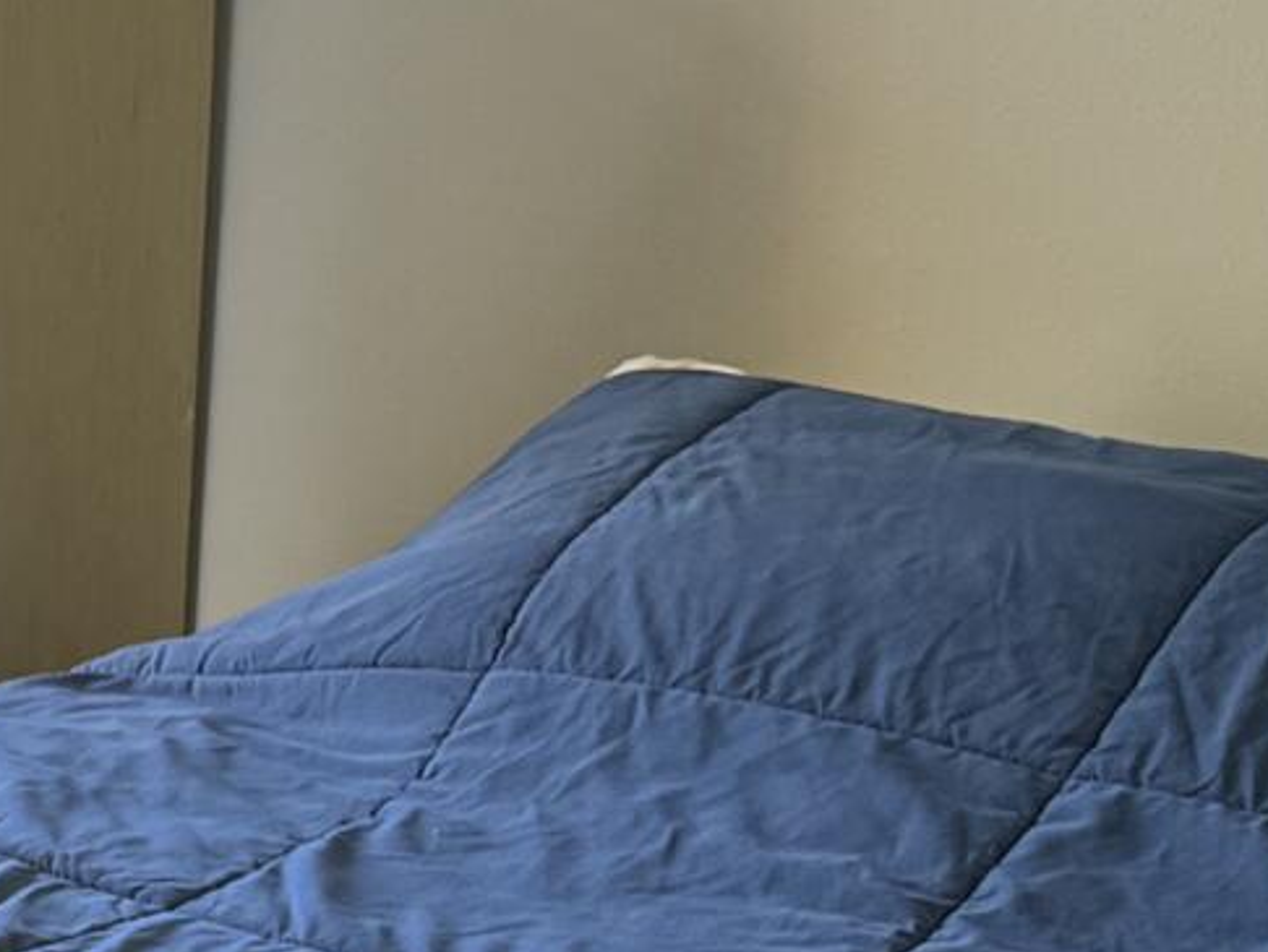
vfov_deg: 9.9
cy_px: 1075
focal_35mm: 148
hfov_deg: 12.1
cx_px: -1130
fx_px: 5424
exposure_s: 1/121
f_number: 1.78
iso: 64
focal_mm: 6.76
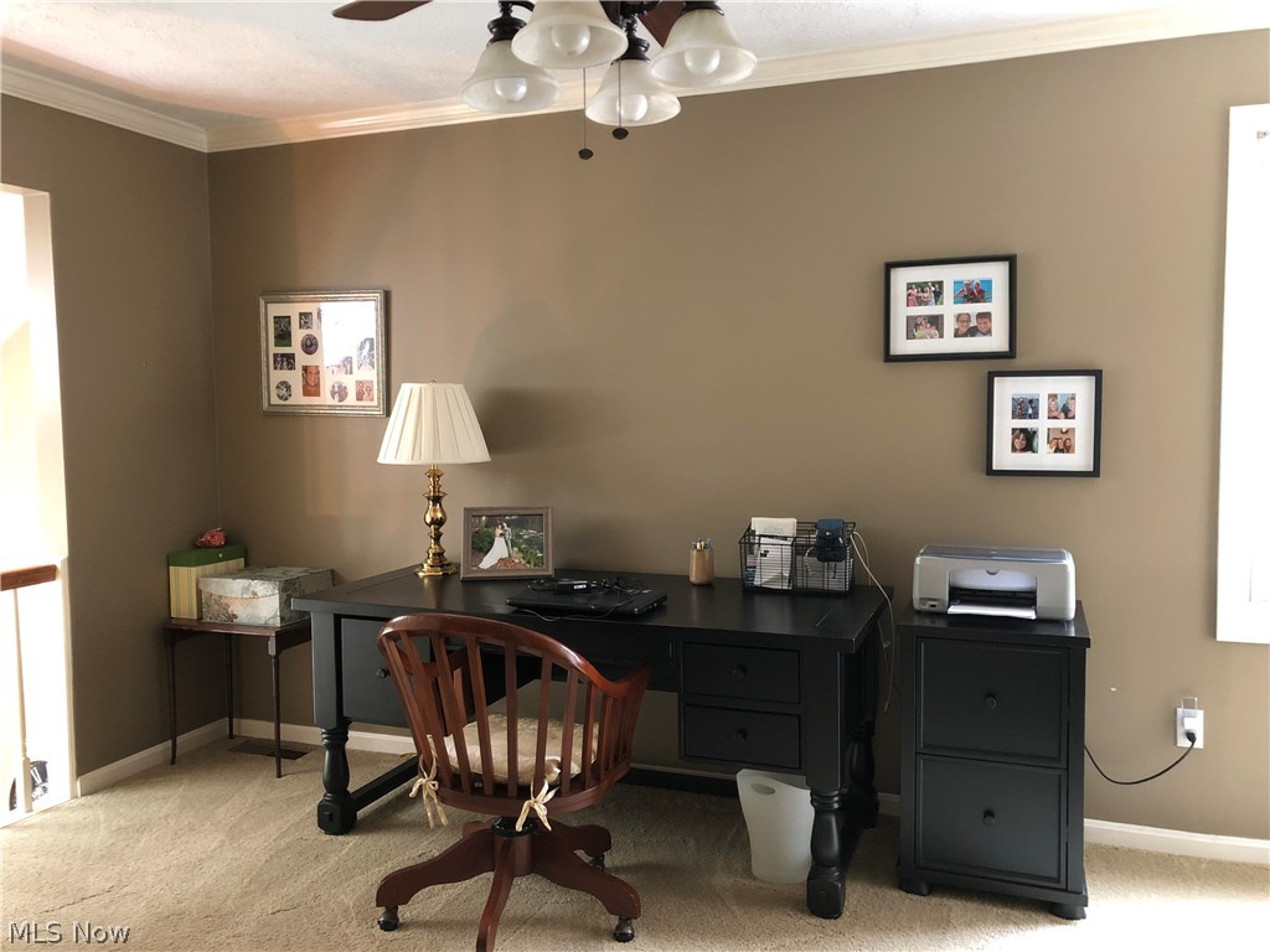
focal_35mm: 28
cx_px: 635
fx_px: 1027
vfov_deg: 49.7
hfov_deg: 63.4
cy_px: 476
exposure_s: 1/6
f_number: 1.8
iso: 80
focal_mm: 4
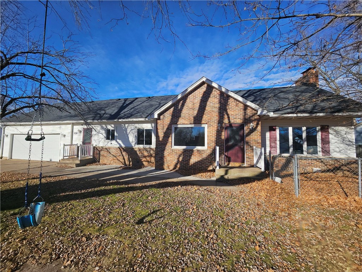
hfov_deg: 106.2
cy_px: 136
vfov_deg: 89.9
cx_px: 181
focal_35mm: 13
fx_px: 136
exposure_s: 1/1429
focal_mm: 1.74
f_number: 2.2
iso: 32
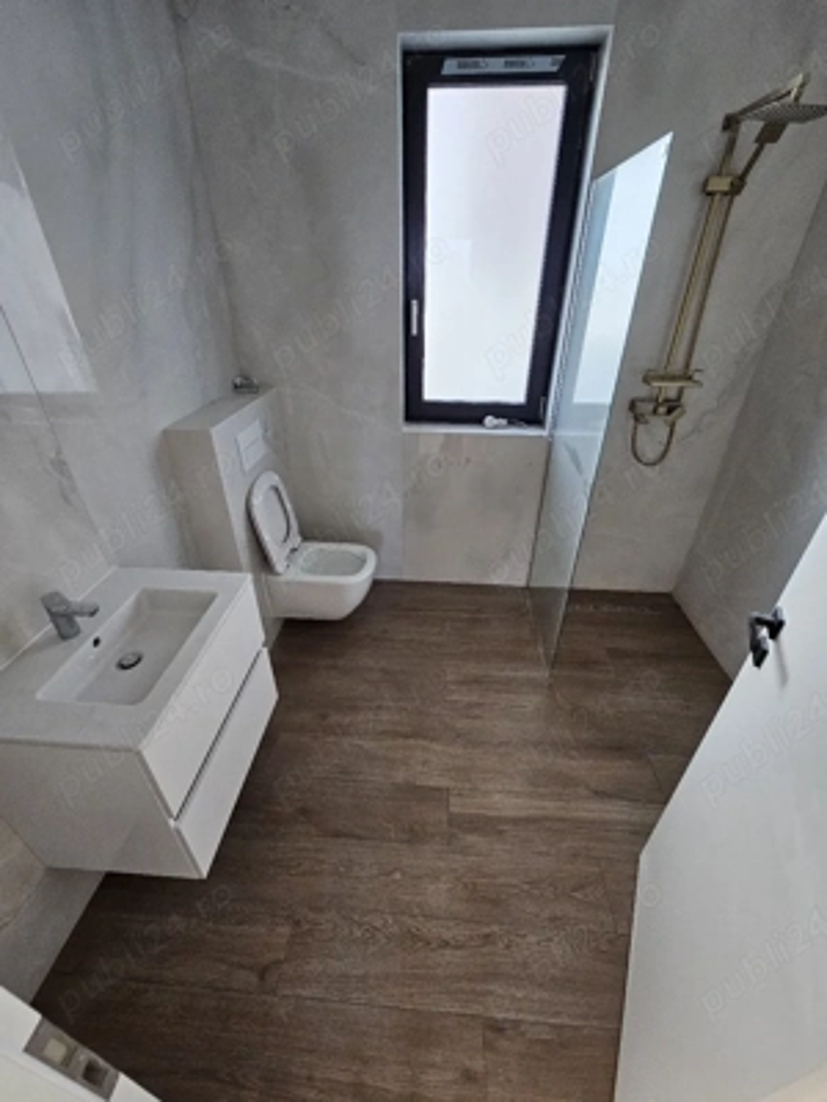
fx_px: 414
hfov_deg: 89.9
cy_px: 551
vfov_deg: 106.2
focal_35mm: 13
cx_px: 414
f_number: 2.2
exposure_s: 1/101
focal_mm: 2.2
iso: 320
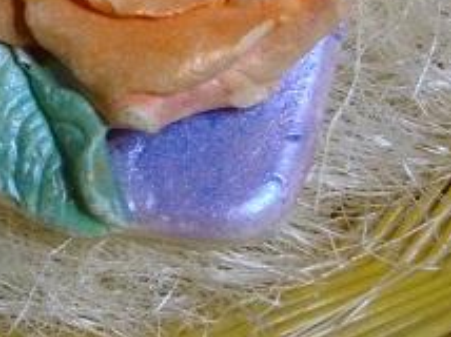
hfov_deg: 9.6
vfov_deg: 7.2
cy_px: -124
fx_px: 2629
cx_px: -158
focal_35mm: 202
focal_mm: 9
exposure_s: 1/50
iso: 400
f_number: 3.2
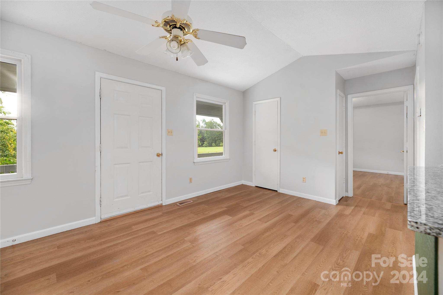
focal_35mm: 14
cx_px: 222
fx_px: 172
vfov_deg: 81.2
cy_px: 148
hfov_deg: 104.3
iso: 320
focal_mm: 14
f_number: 6.3
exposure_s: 1/100
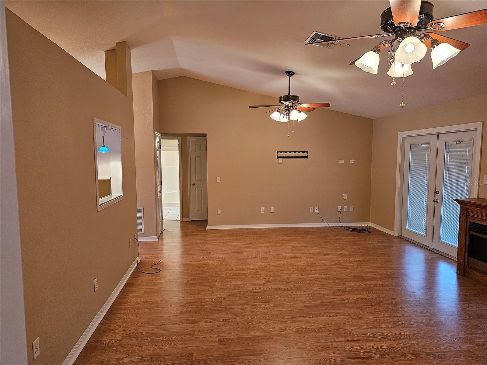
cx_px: 244
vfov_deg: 58.9
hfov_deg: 73.9
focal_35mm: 23
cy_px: 182
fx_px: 324
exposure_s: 1/120
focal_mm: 6.3
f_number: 1.7
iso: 500
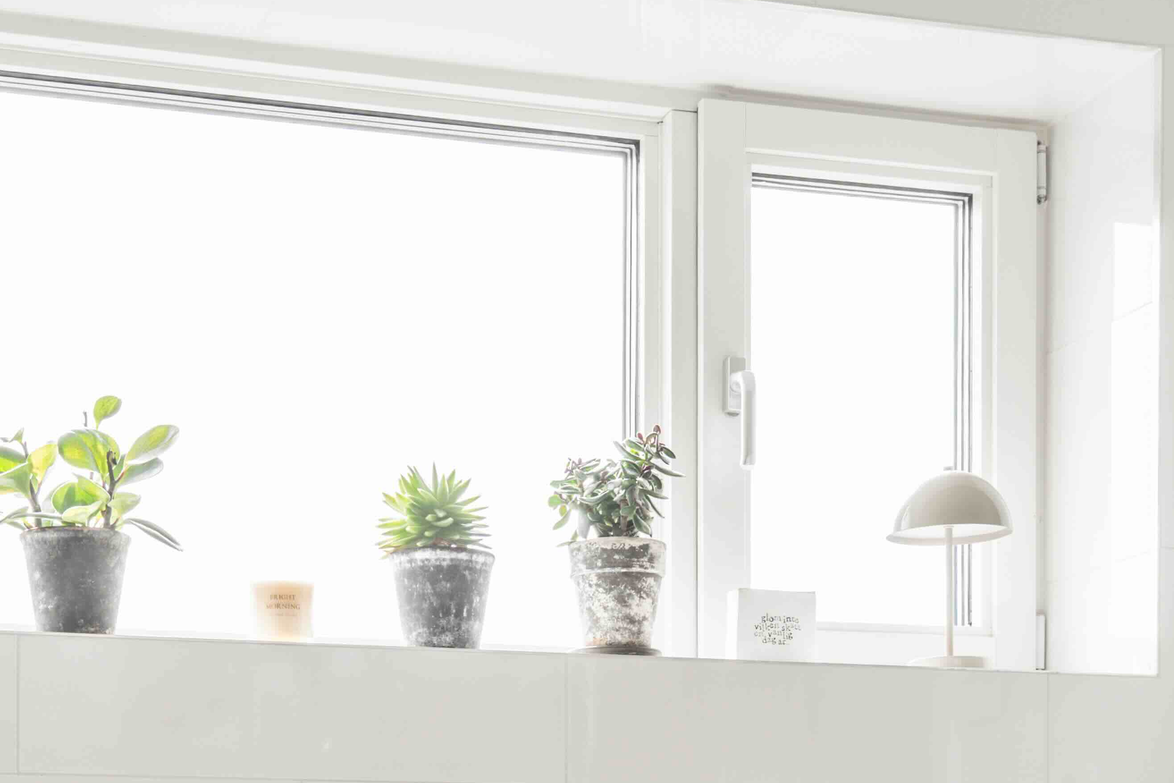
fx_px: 2276
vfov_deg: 18.5
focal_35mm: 70
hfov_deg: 28.8
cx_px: 421
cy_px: 947
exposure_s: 1/25
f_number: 8
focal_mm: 26.3
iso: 200
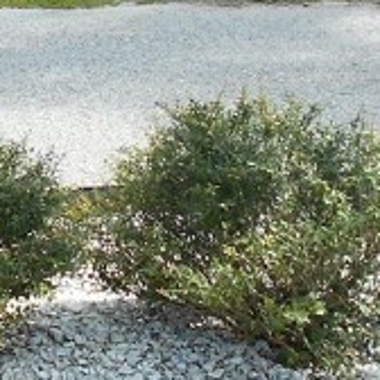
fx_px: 1739
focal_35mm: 140
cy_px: -222
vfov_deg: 11.8
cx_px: -104
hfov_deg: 12.1
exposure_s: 1/640
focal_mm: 4.6
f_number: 3.2
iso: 80
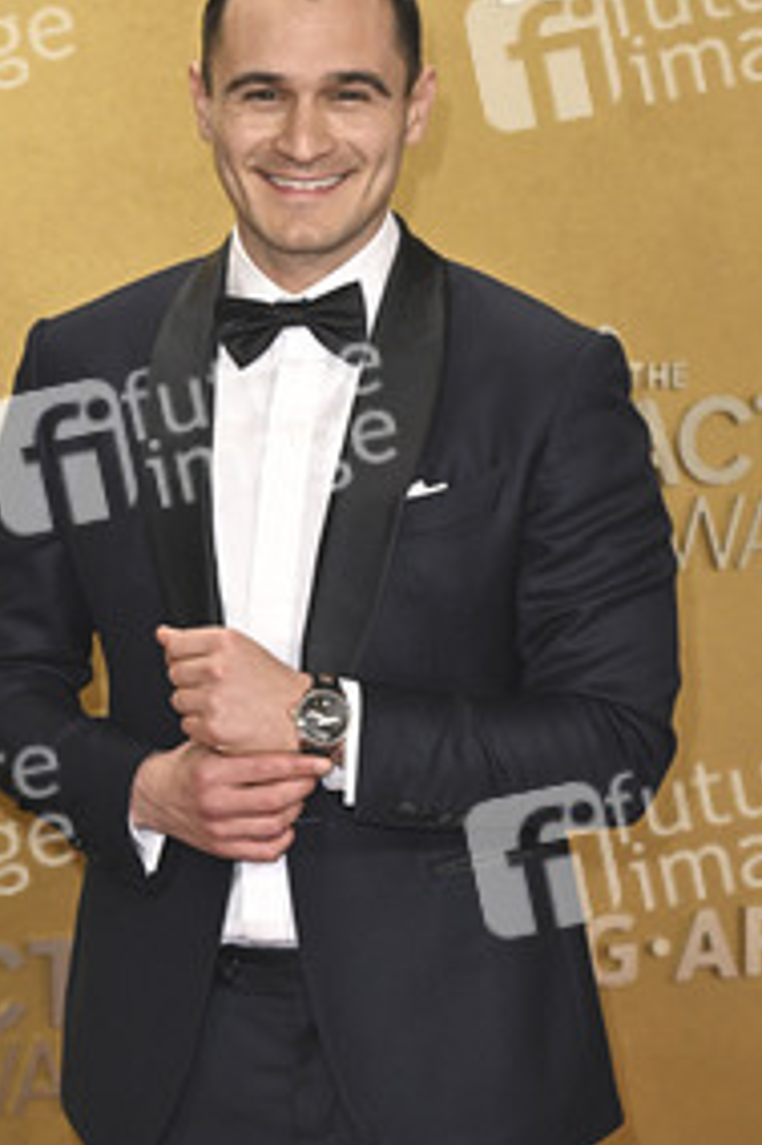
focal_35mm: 124
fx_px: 3942
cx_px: 306
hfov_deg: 11.0
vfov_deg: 16.5
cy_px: 641
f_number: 5.6
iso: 2500
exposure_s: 1/320
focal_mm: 88
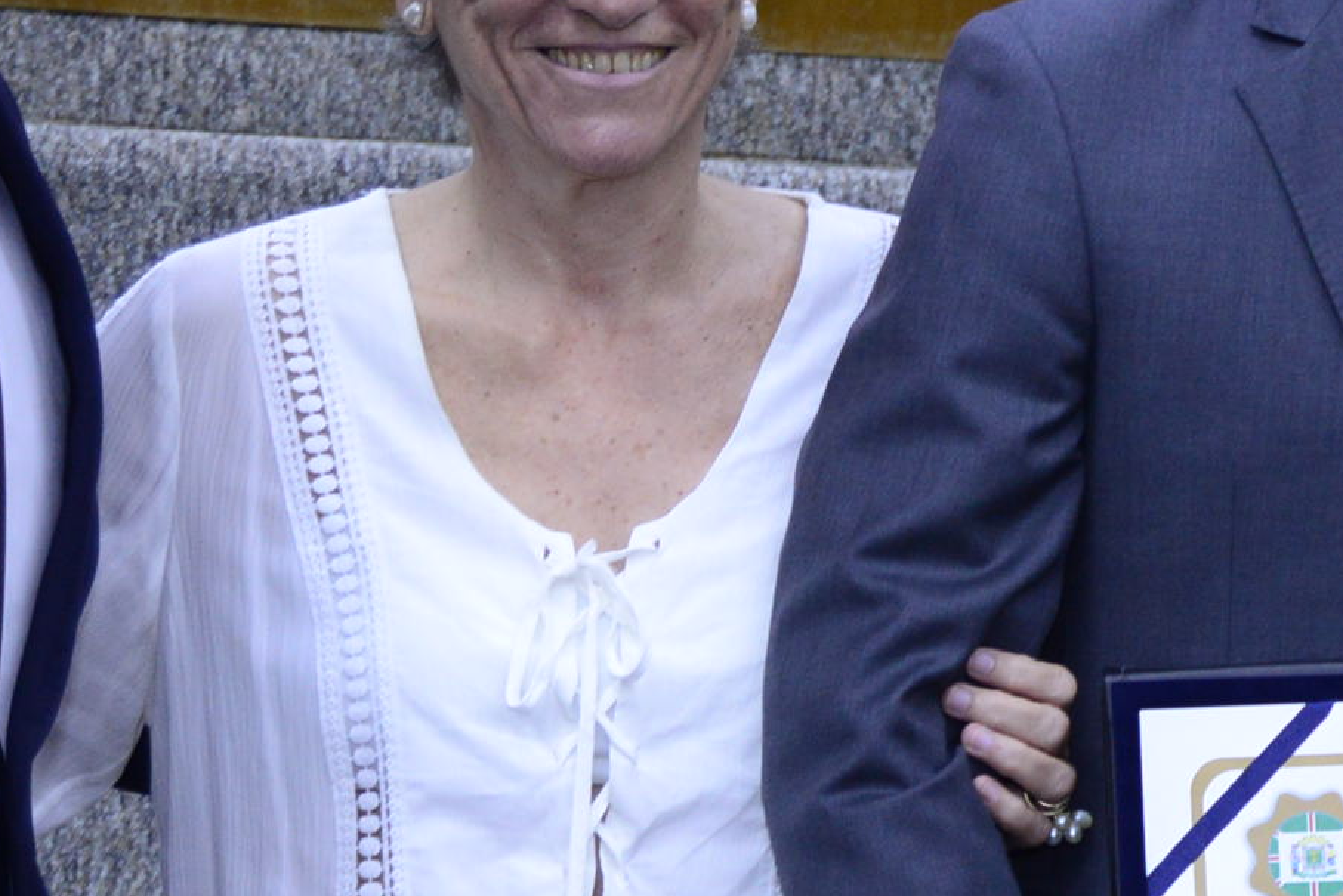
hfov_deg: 13.7
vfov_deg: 9.2
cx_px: 1078
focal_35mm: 149
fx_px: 5560
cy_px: 620
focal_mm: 45
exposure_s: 1/60
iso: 2000
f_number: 4.5
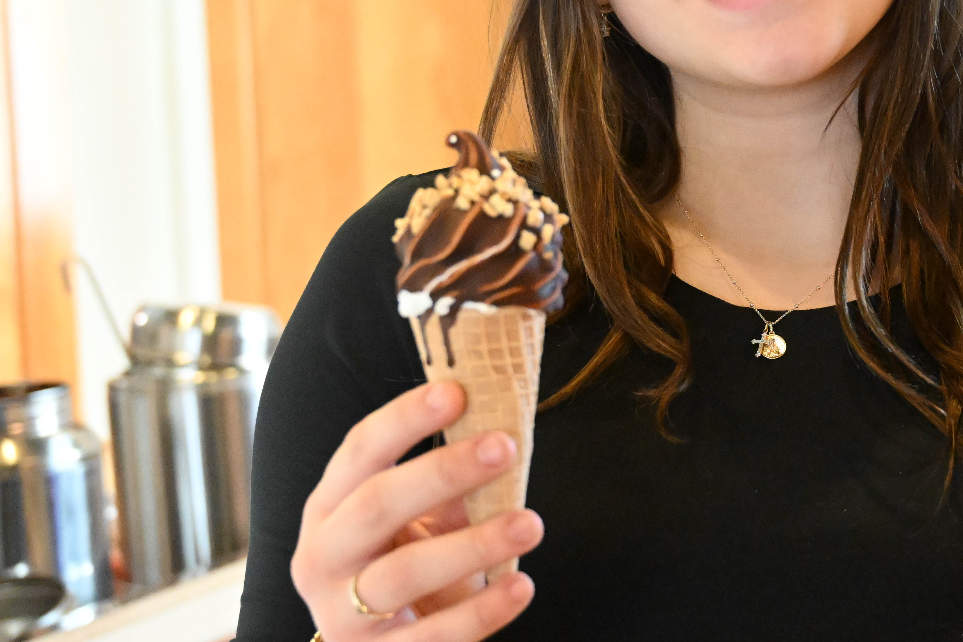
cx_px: 754
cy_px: 254
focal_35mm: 92
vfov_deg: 14.9
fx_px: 2461
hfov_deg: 21.9
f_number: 4
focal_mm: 40
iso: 10000
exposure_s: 1/250
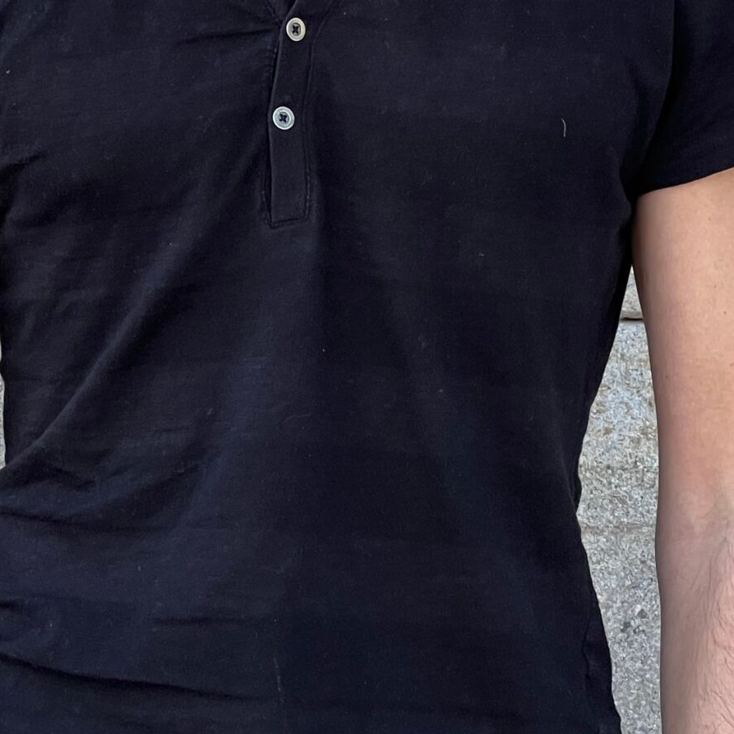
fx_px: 4678
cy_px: -94
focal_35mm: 195
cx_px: 259
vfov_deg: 8.9
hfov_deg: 9.0
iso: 80
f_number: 2.8
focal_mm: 9
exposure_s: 1/99
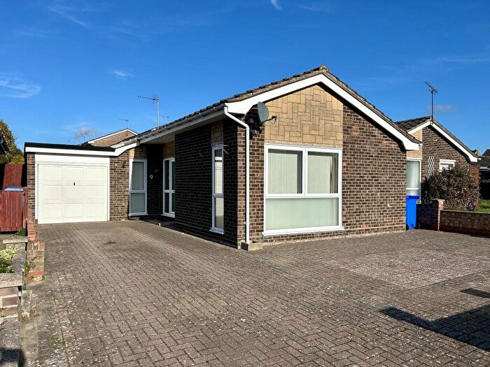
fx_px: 368
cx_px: 245
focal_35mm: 26
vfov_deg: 53.1
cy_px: 184
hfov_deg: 67.3
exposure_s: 1/5882
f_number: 1.5
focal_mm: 5.7
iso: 50
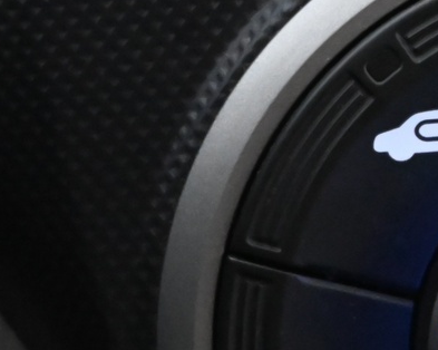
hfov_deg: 9.1
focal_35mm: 209
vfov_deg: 7.4
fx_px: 2708
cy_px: 330
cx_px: 603
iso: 5600
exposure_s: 1/25
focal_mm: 36
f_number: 5.3
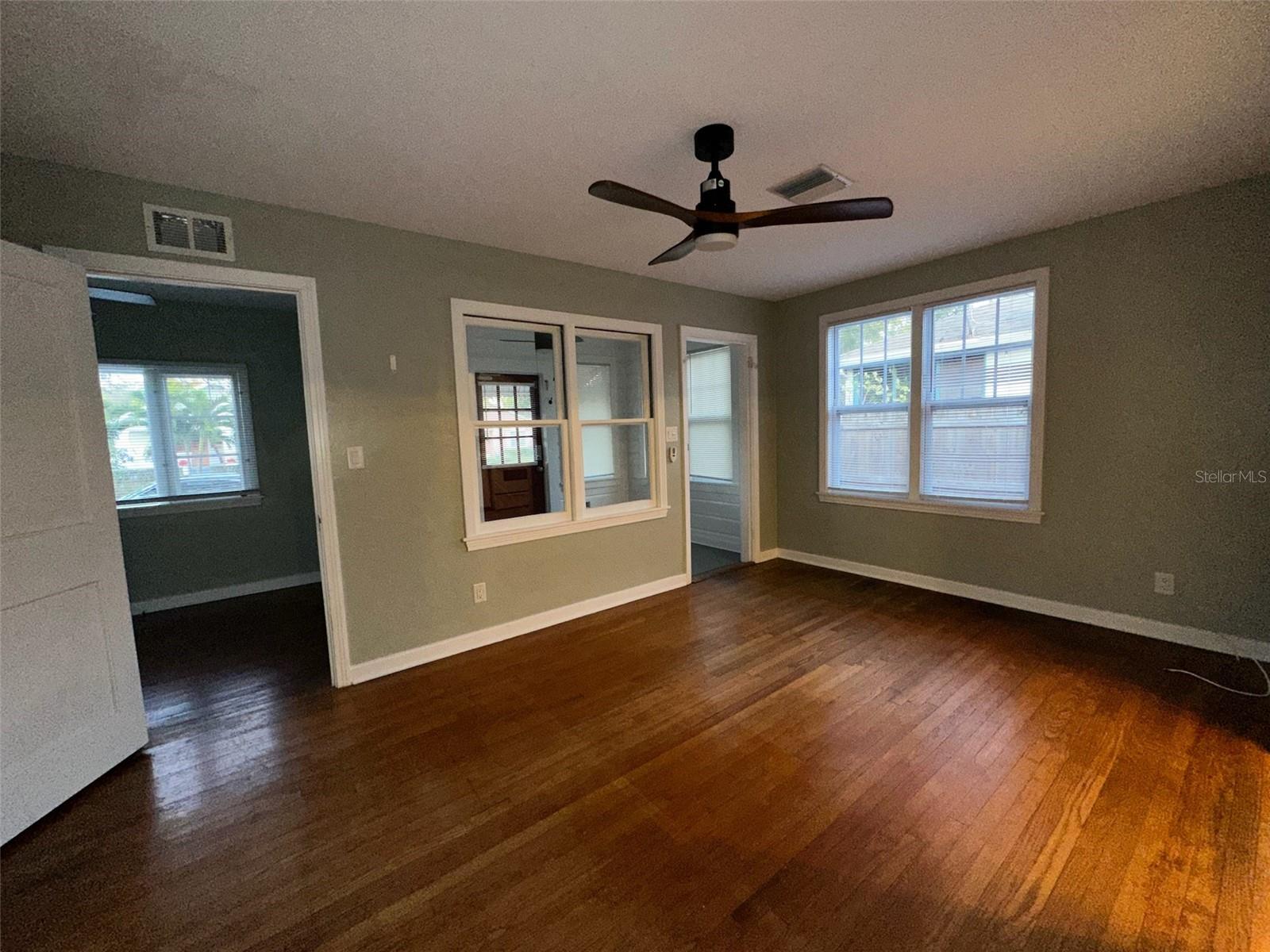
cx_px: 635
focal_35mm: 14
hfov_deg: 102.1
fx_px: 514
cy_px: 476
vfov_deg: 85.7
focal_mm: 2.22
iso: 125
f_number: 2.2
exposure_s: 1/60
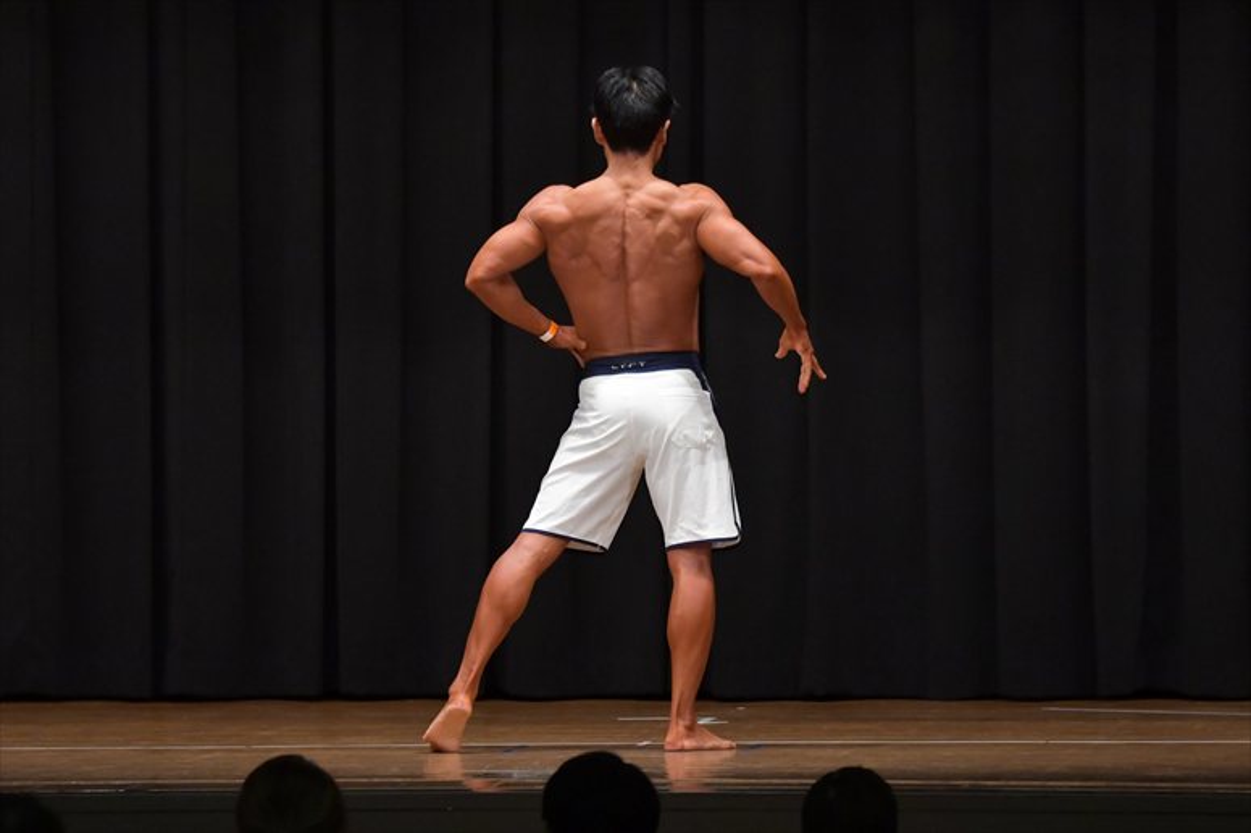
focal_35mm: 217
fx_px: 7537
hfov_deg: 9.5
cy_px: 416
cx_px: 626
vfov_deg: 6.3
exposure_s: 1/400
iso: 5000
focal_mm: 145
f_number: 5.6
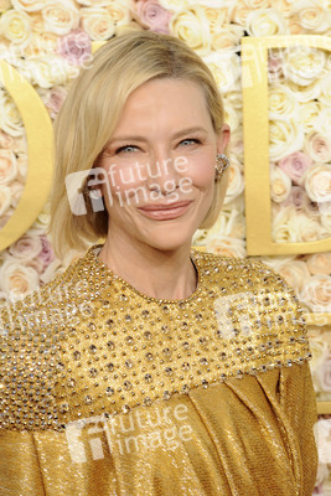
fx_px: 2756
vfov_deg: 10.3
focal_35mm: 200
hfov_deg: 6.9
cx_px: 166
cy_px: 248
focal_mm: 200
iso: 800
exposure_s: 1/250
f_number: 10
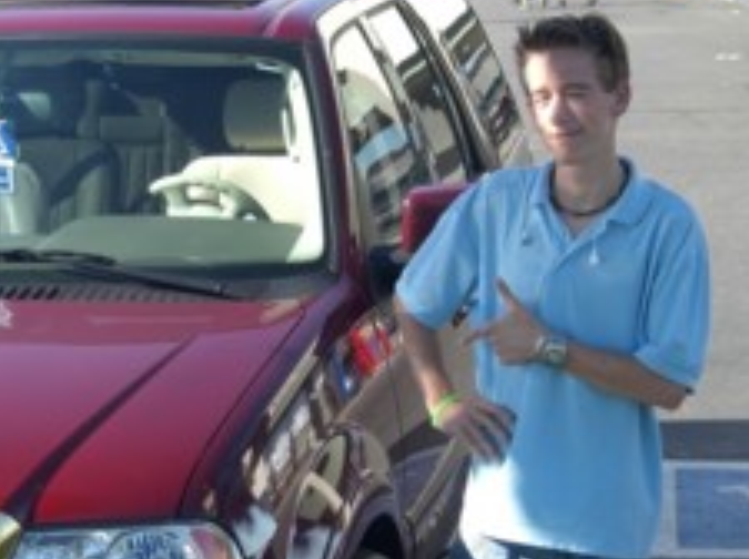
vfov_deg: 13.5
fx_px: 2355
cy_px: 246
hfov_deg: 18.0
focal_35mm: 109
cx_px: 246
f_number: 4.1
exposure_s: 1/200
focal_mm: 11.34
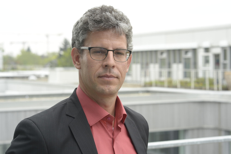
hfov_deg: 23.9
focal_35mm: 85
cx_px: 116
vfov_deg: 16.1
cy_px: 77
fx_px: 545
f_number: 8
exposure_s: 1/200
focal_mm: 85
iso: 500
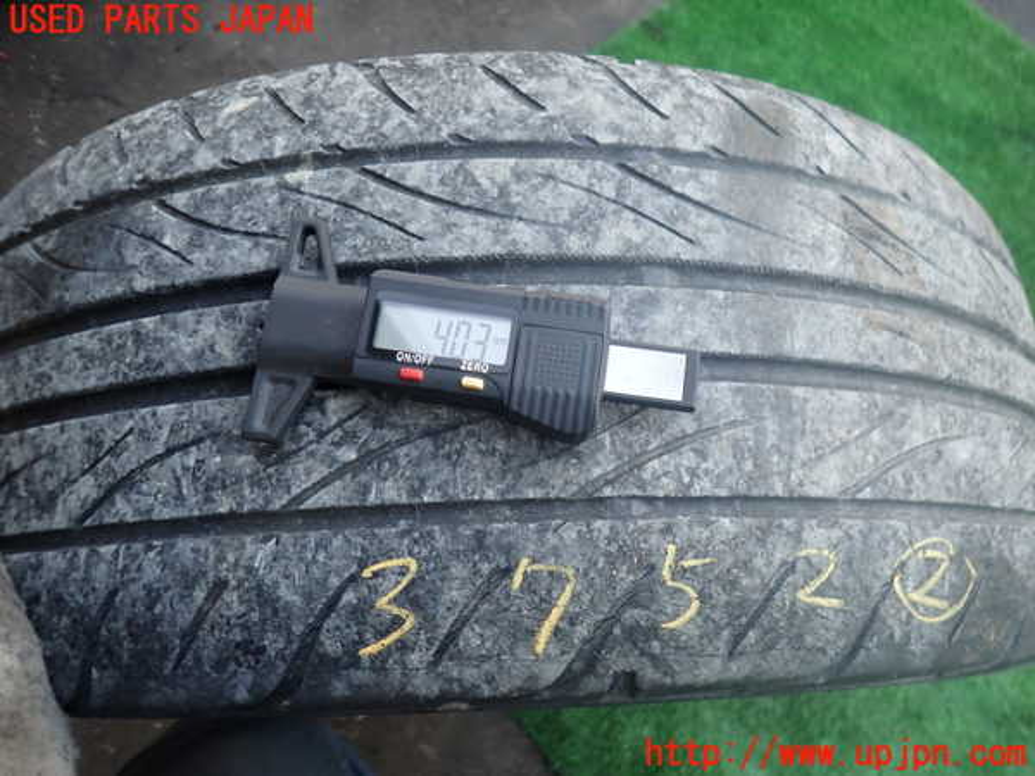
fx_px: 747
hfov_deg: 69.4
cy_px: 388
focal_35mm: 25
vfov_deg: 54.9
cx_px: 518
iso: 200
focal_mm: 4.5
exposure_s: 1/125
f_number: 2
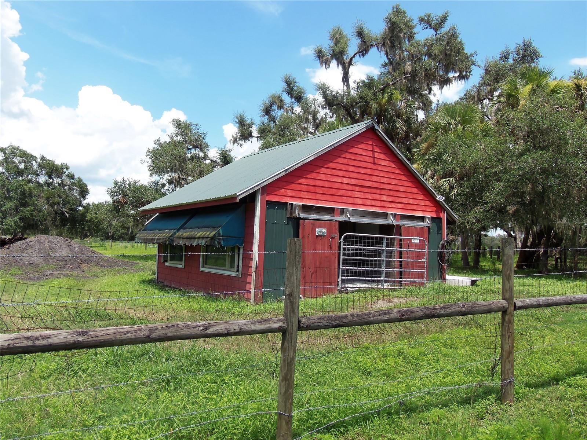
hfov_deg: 67.3
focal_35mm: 26
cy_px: 220
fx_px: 441
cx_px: 294
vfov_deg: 53.1
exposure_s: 1/500
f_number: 3.2
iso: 64
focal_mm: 4.7
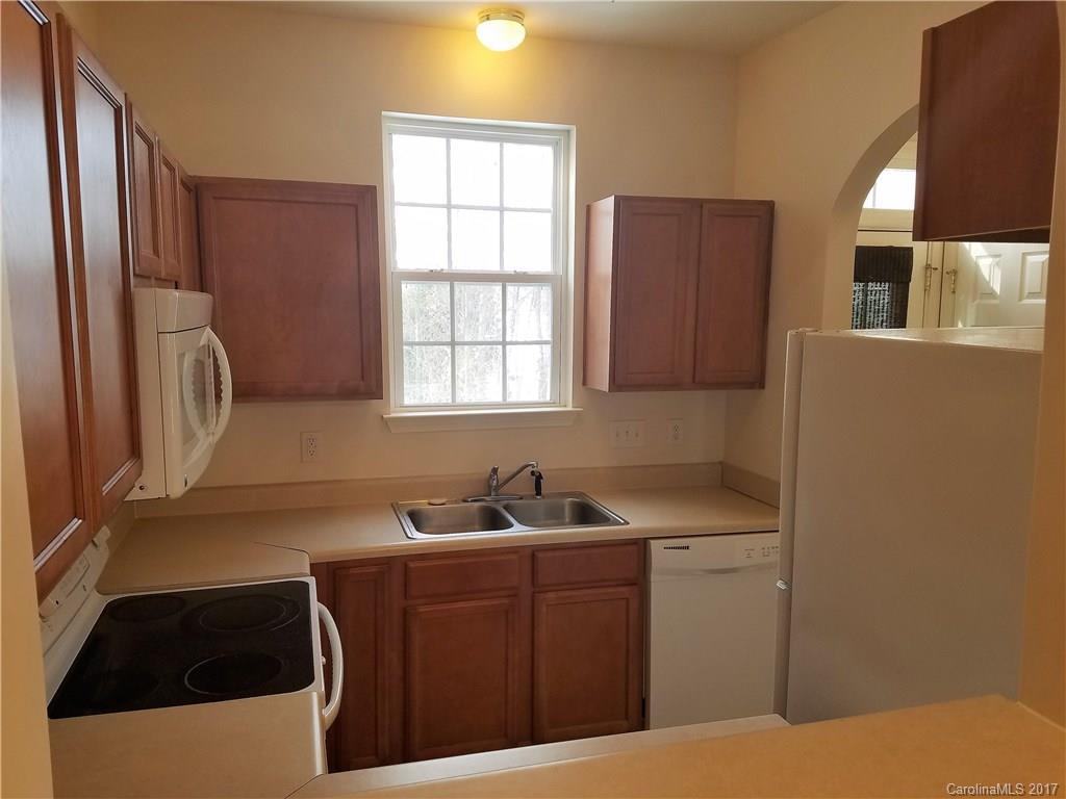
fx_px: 801
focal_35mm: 26
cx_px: 533
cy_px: 400
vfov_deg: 53.1
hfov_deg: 67.3
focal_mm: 4.2
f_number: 1.7
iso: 64
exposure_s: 1/60
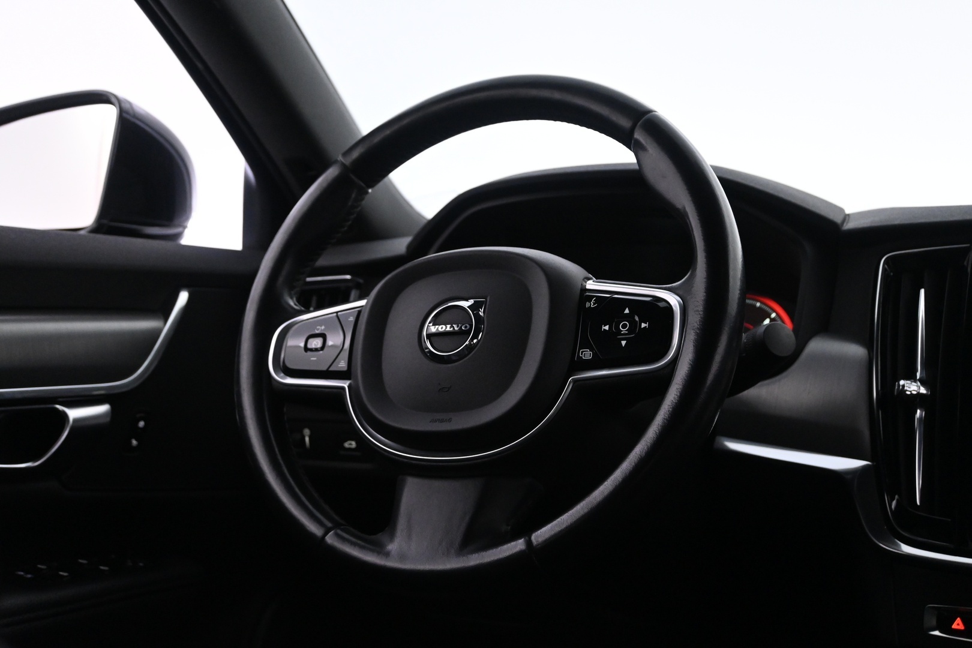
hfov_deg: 46.4
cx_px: 486
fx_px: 1134
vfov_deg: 31.9
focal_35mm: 42
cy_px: 324
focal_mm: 28
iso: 3200
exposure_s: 1/50
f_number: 4.5
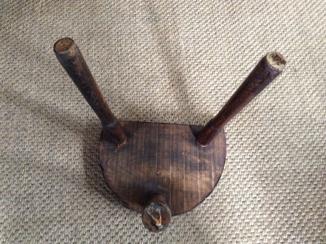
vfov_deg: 44.1
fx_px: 301
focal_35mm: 32
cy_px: 122
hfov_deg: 56.9
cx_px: 163
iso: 320
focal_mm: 3.3
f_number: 2.4
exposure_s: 1/25
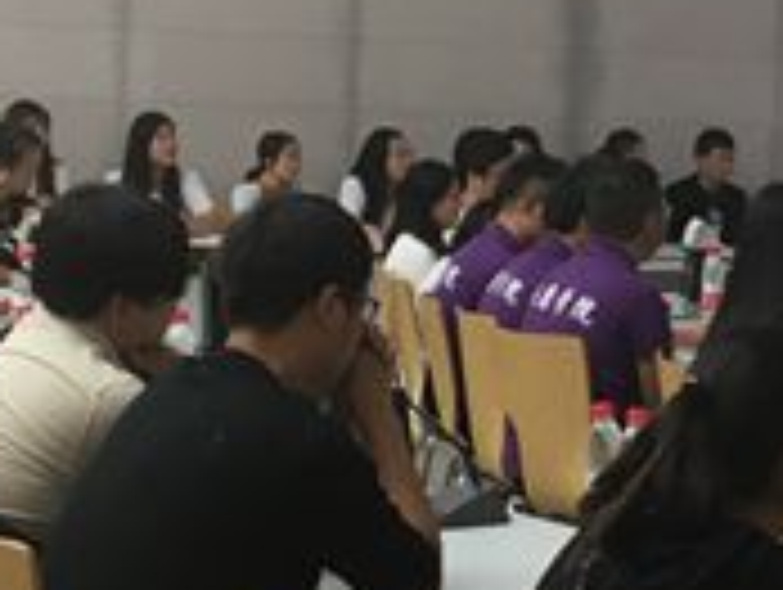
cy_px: 268
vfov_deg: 11.9
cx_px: 621
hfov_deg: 15.6
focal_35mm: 125
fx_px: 2831
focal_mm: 4.15
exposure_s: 1/33
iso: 64
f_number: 2.2
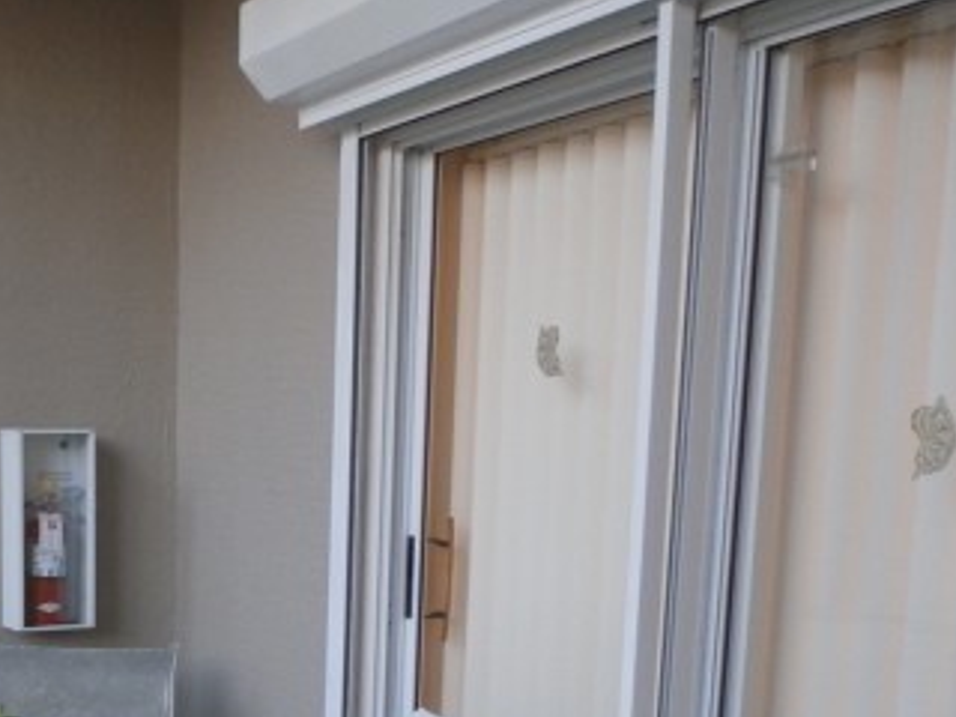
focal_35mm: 50
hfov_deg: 35.3
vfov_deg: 28.0
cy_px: 648
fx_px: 1381
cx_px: 48
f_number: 3
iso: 200
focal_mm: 4.5
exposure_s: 1/50
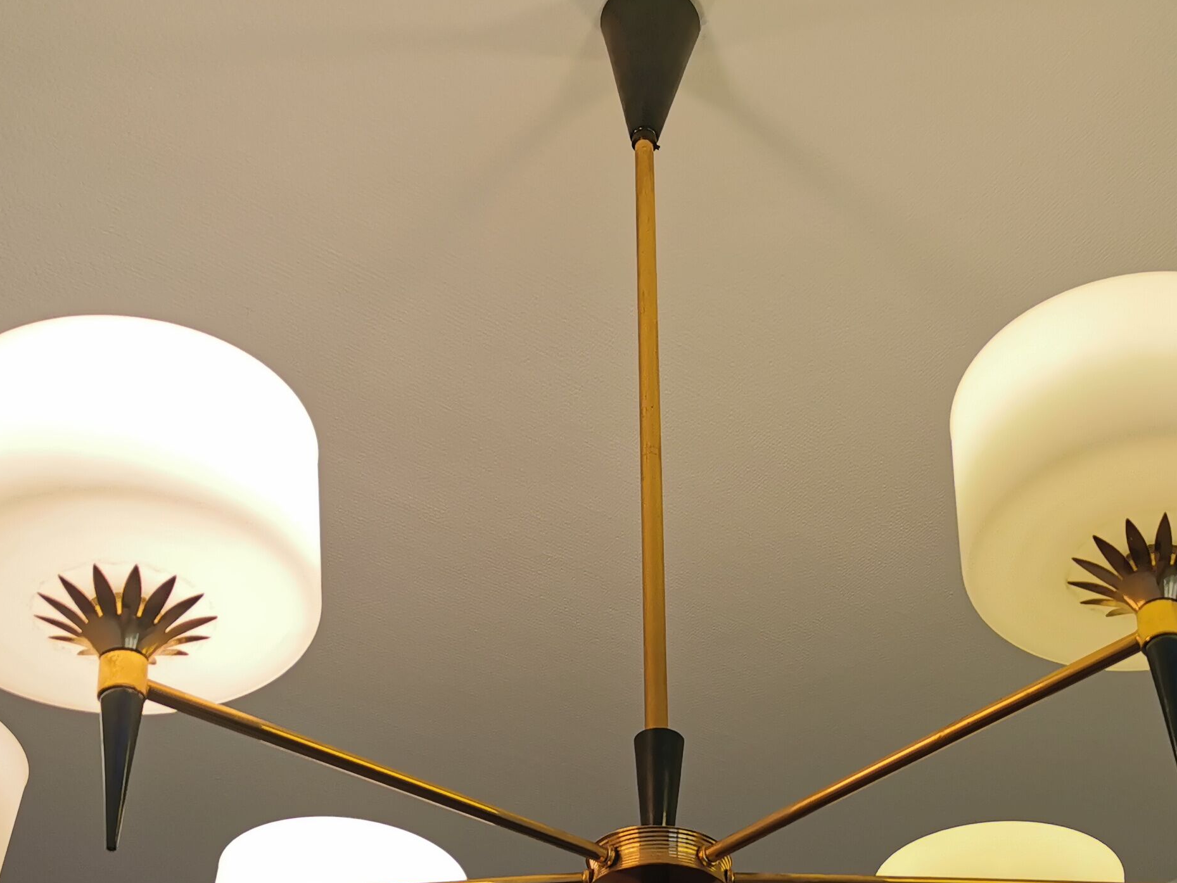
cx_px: 692
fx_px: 1802
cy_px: 739
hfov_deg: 36.1
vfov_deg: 26.9
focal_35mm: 53
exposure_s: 1/100
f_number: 1.8
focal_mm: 5.58
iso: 50
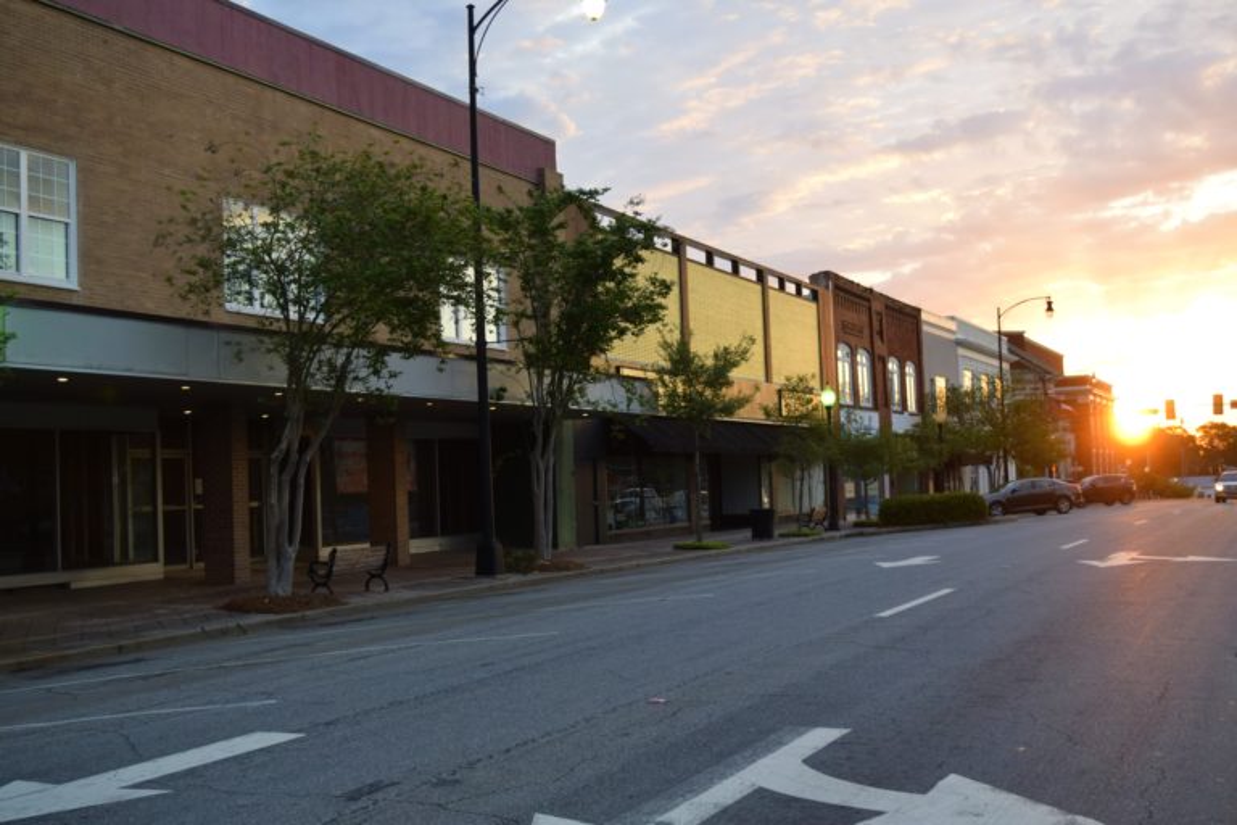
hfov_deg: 46.4
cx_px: 618
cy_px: 412
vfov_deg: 31.9
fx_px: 1443
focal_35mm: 42
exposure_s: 1/125
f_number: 5.6
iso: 400
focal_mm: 28
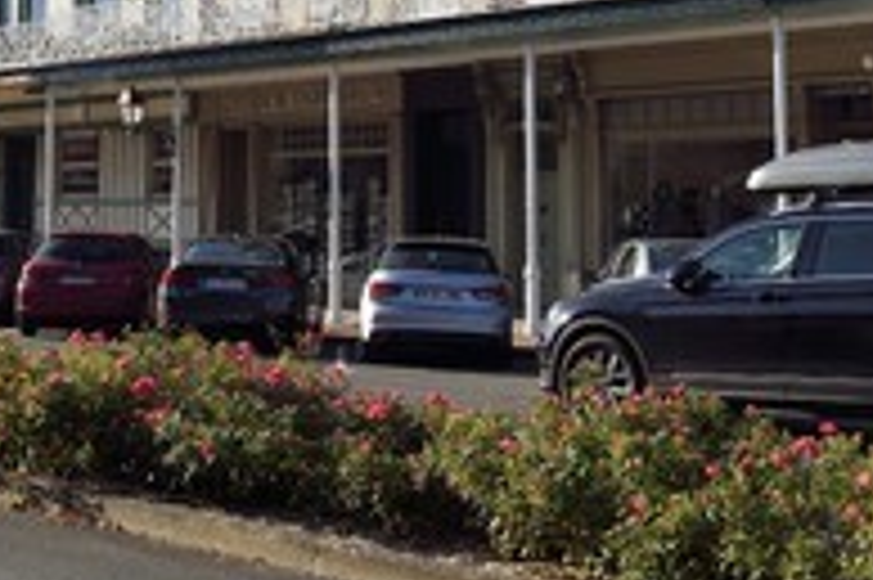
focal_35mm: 65
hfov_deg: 30.9
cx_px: 378
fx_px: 1575
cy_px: 9
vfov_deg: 20.3
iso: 200
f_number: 11
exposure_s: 1/250
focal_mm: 30
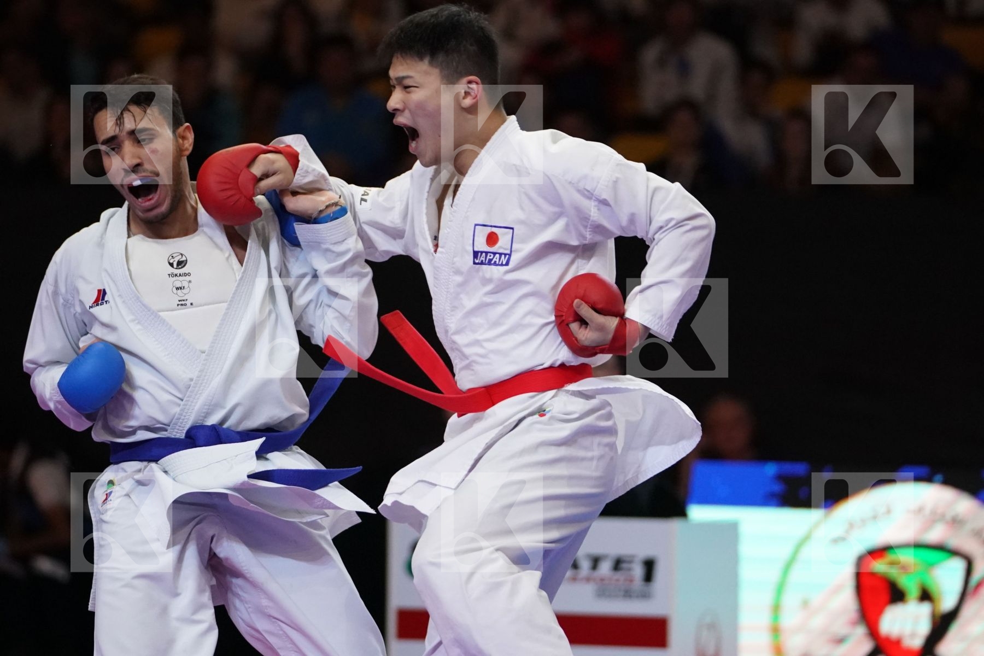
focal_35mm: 220
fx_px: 6013
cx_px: 492
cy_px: 328
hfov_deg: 9.4
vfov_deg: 6.2
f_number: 2.8
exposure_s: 1/1000
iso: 5000
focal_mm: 147
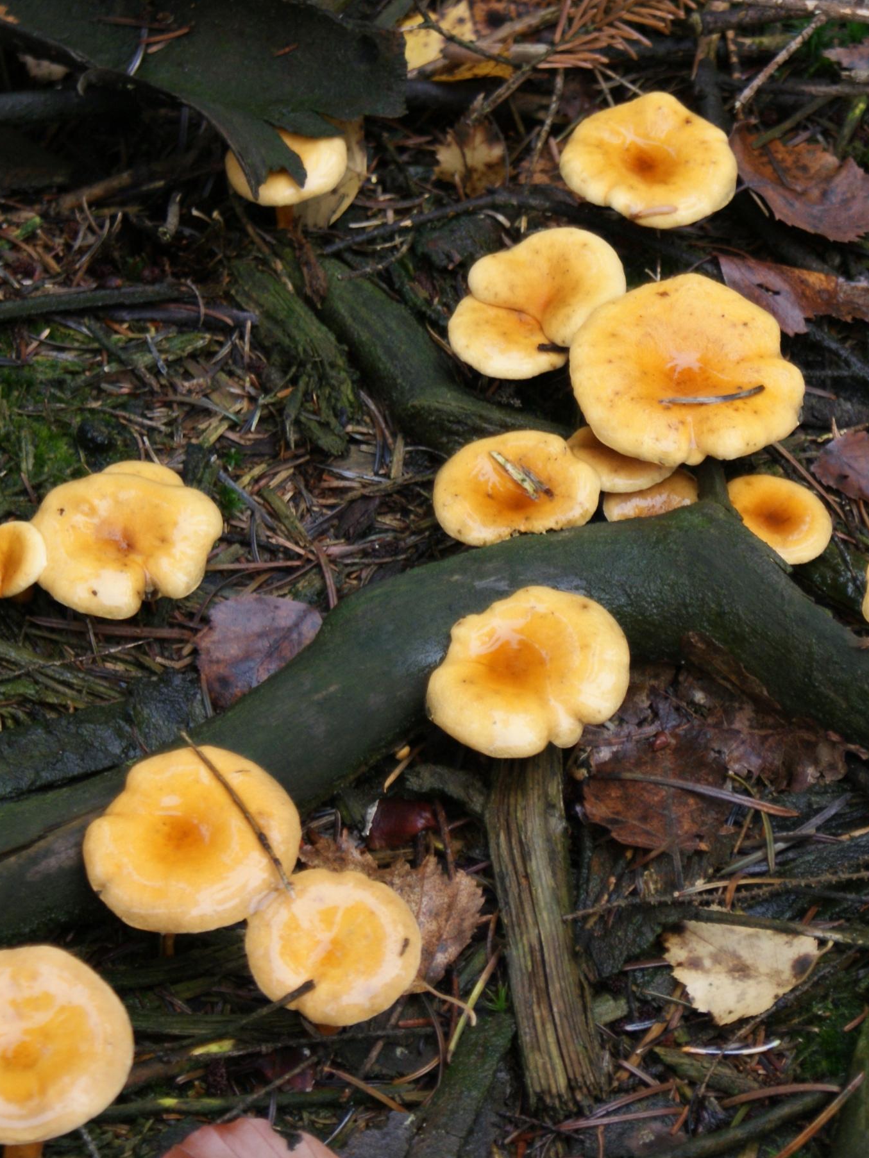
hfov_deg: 11.3
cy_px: 581
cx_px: 772
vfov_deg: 15.2
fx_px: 4350
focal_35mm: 130
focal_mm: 60
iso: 320
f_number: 5.6
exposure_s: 1/100
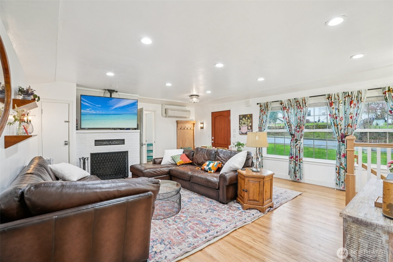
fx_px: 175
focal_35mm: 16
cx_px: 196
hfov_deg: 96.7
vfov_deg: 73.7
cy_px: 131
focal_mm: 16
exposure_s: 1/10
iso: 400
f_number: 8
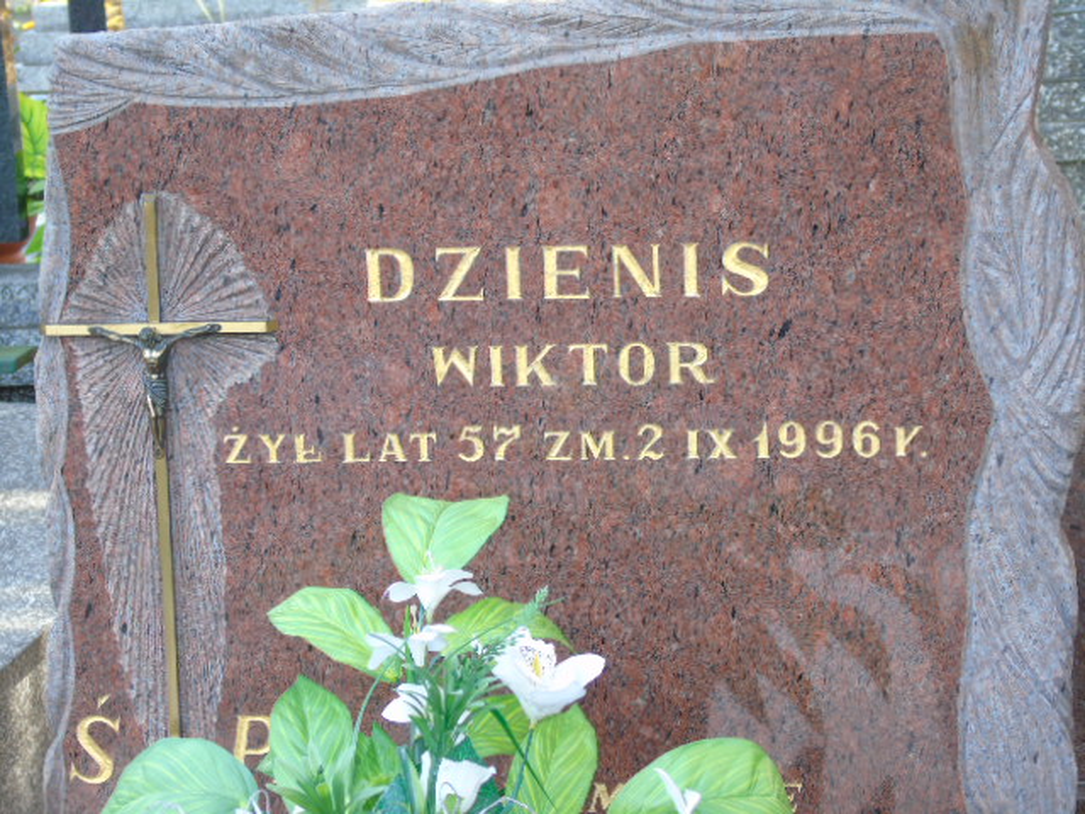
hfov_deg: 15.9
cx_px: 542
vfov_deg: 12.0
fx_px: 3887
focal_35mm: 124
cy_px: 407
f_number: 4.6
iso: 100
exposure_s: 1/30
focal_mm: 22
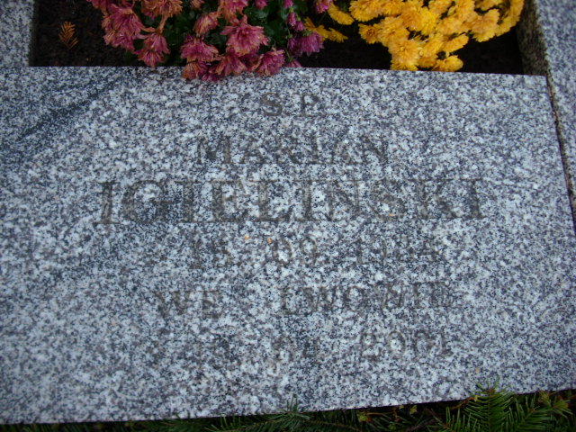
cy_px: 216
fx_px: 616
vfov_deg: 38.7
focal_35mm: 37
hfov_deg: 50.1
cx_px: 288
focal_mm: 6.2
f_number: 2.8
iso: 50
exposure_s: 1/114
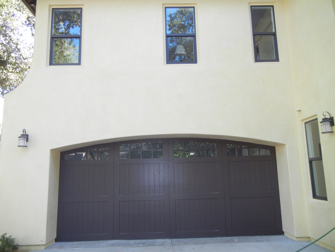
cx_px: 168
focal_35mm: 30
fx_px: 290
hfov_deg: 60.0
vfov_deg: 46.8
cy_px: 126
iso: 230
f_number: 3.5
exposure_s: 1/98.2
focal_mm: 5.4
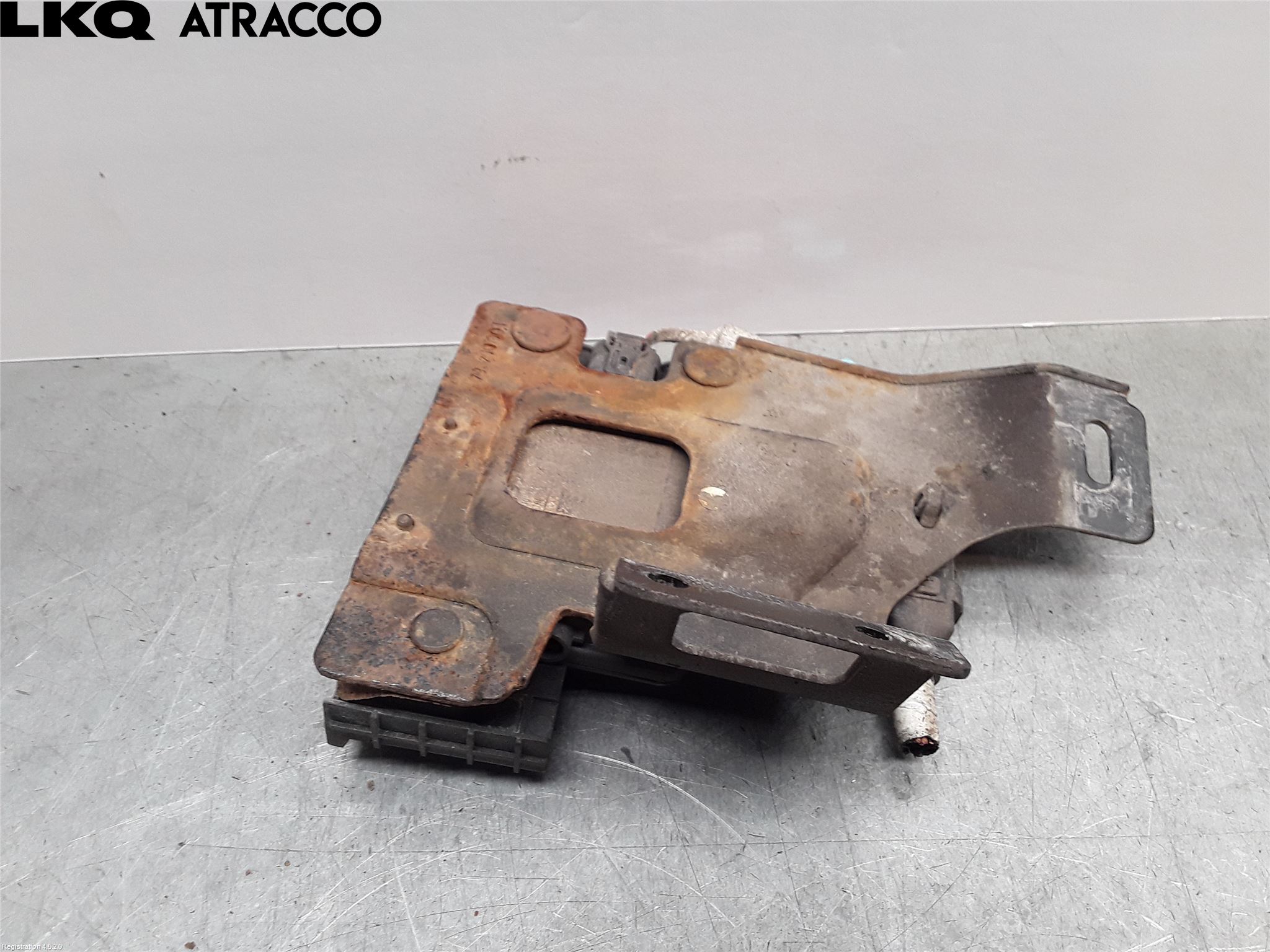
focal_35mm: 28
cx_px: 635
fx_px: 1027
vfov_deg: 49.7
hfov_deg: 63.4
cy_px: 476
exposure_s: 1/50
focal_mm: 2.91
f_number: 1.9
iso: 50
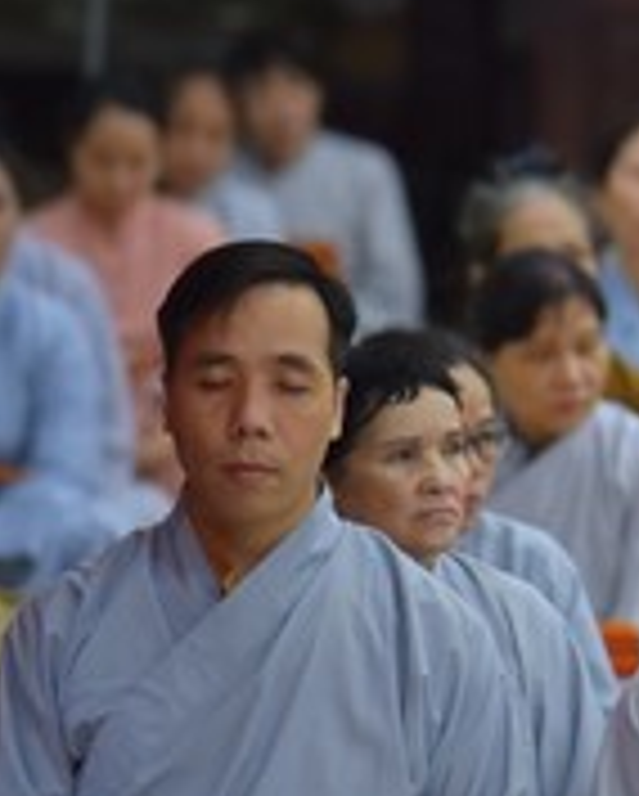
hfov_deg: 2.6
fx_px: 13829
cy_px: 425
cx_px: 1238
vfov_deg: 3.3
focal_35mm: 586
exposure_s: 1/60
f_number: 2.8
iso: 640
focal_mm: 170
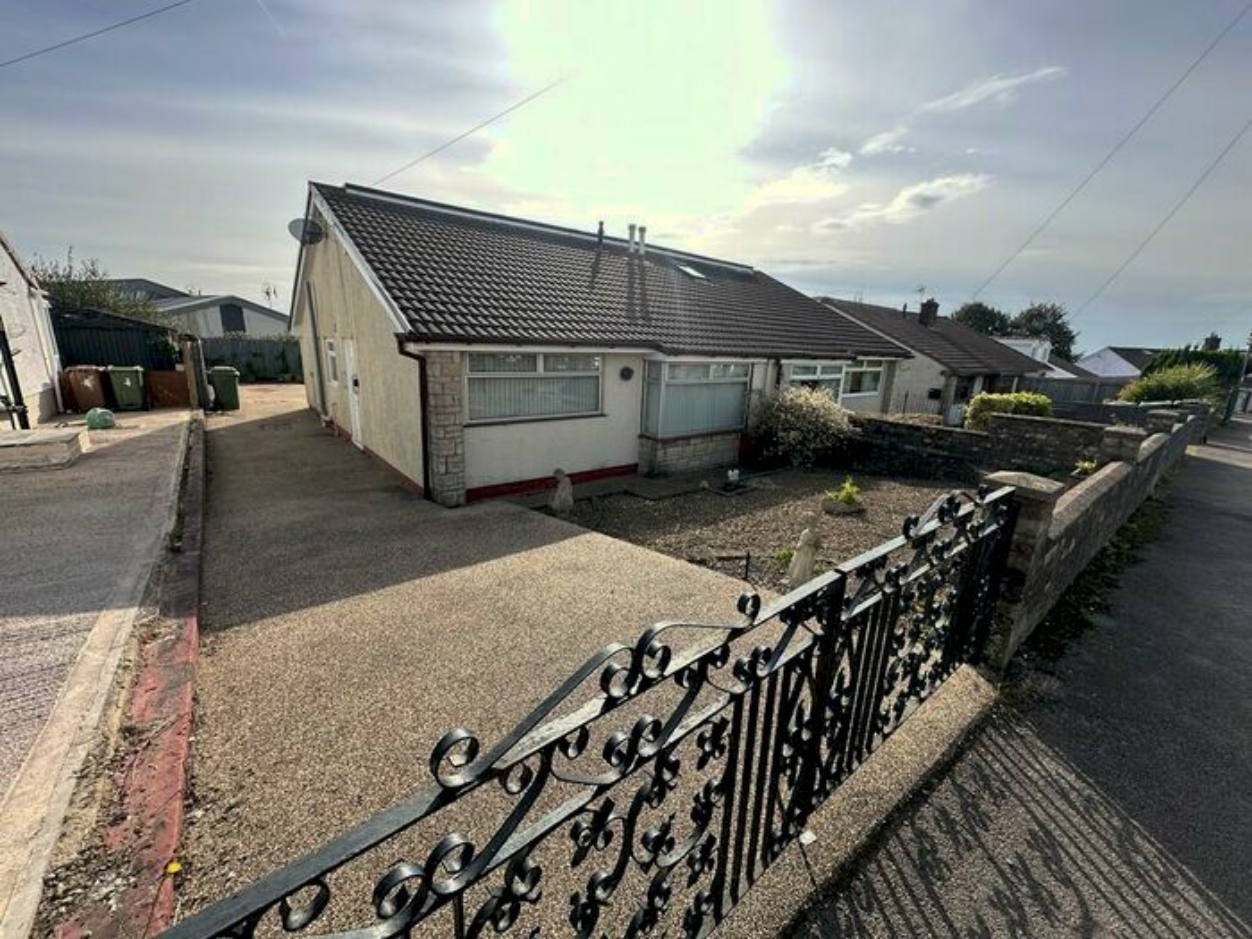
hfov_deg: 102.1
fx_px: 506
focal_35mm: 14
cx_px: 626
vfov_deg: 85.7
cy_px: 470
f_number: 2.2
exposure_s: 1/1125
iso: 40
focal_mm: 2.22
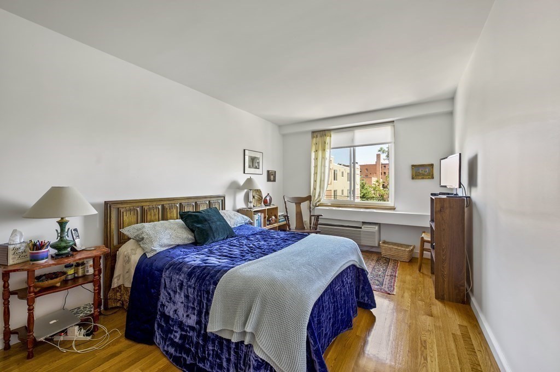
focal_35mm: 14
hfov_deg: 104.3
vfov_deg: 81.1
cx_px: 280
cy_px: 186
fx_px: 218
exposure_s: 1/3
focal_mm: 14
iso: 250
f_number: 7.1
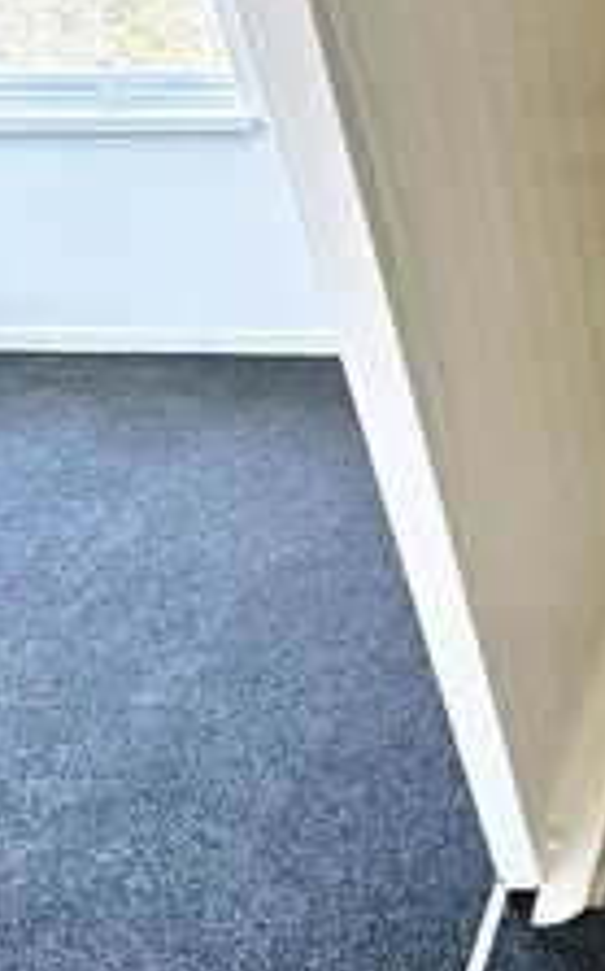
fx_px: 925
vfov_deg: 55.4
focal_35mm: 35
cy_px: 494
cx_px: 814
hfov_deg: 28.6
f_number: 2.2
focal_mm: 2.22
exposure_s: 1/67
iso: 320
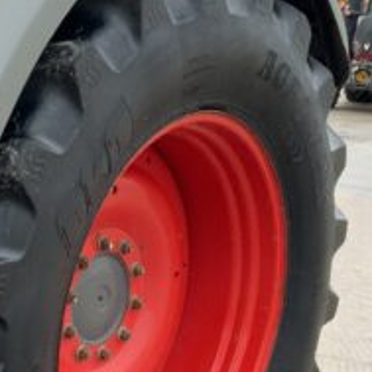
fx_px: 1058
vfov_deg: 19.5
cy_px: 356
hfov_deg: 19.9
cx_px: 136
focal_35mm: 87
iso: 20
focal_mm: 3
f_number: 1.8
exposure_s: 1/122
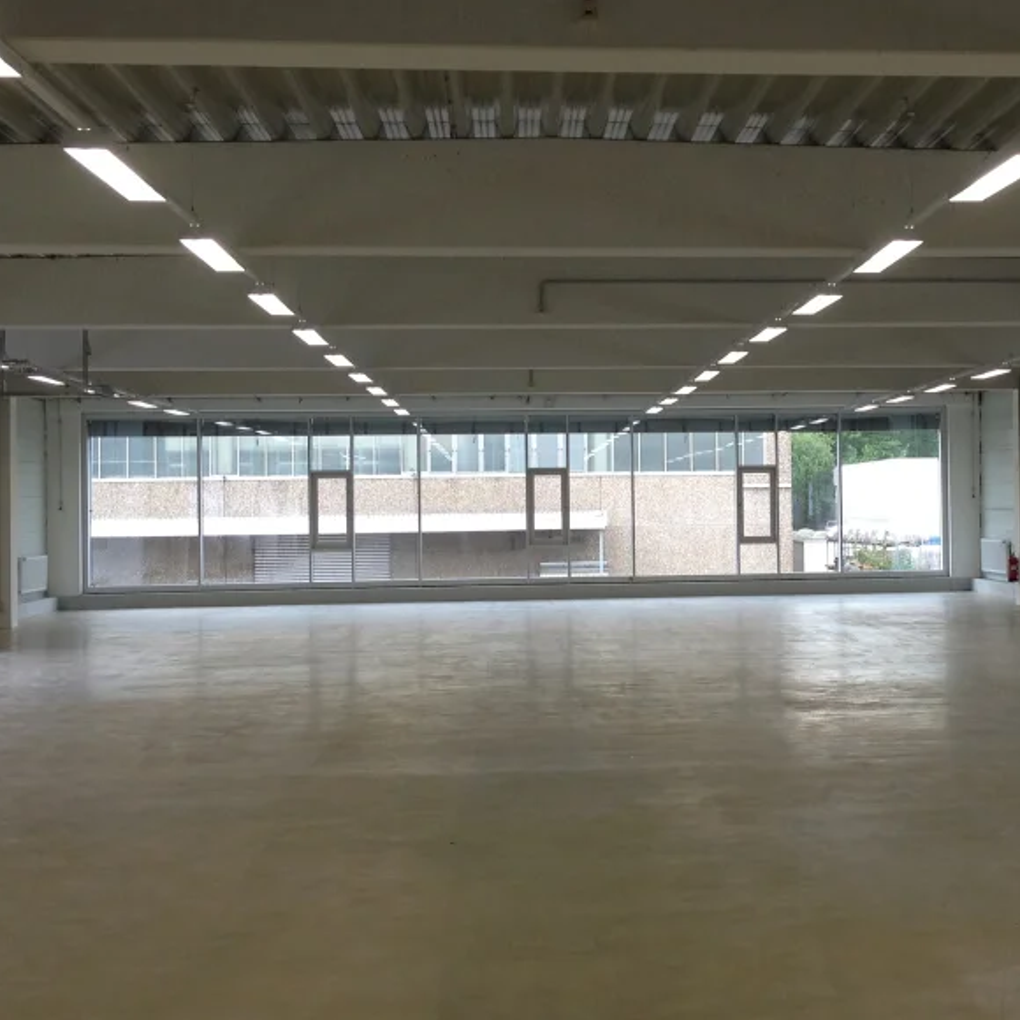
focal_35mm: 64
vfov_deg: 26.9
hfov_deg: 26.6
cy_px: 475
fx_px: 2134
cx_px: 760
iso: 64
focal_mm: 4.28
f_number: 2.4
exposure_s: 1/120
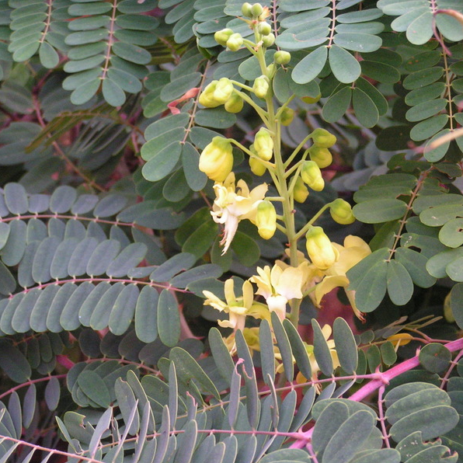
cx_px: 283
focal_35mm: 140
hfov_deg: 12.5
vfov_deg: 12.5
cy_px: 232
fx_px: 2119
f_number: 3.2
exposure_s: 1/80
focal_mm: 19.6
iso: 200
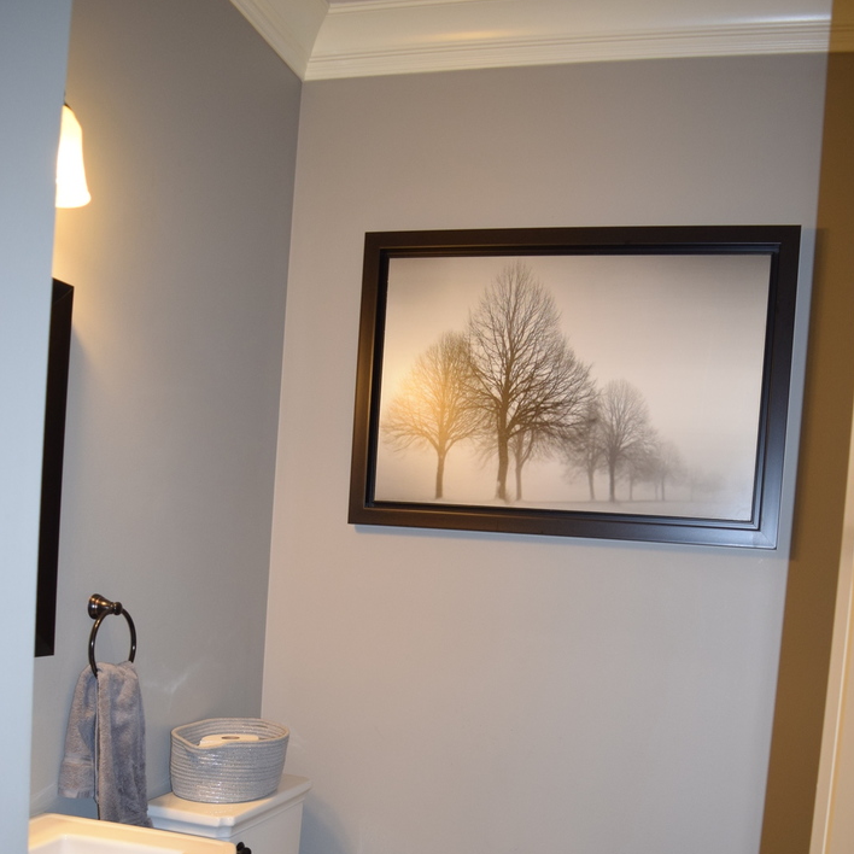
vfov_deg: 45.7
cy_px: 634
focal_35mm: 35
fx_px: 977
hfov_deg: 47.2
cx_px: 432
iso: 800
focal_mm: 18
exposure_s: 1/60
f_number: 4
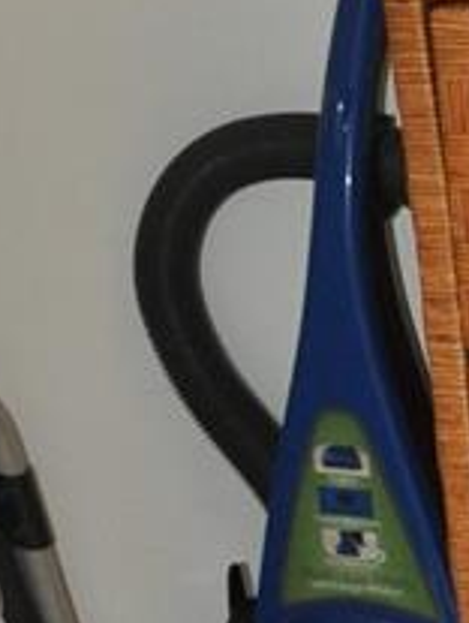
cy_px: -12
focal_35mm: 150
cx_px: 667
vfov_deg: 13.0
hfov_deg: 9.7
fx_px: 2701
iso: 800
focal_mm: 18
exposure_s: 1/60
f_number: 3.5
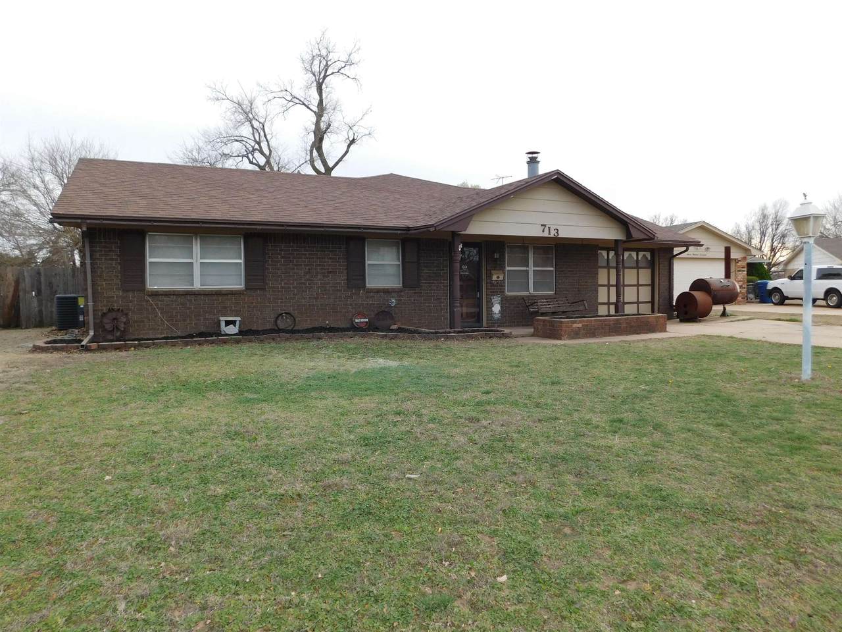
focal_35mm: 23
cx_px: 421
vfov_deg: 58.9
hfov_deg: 73.9
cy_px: 316
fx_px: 559
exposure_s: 1/500
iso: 125
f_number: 3
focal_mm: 4
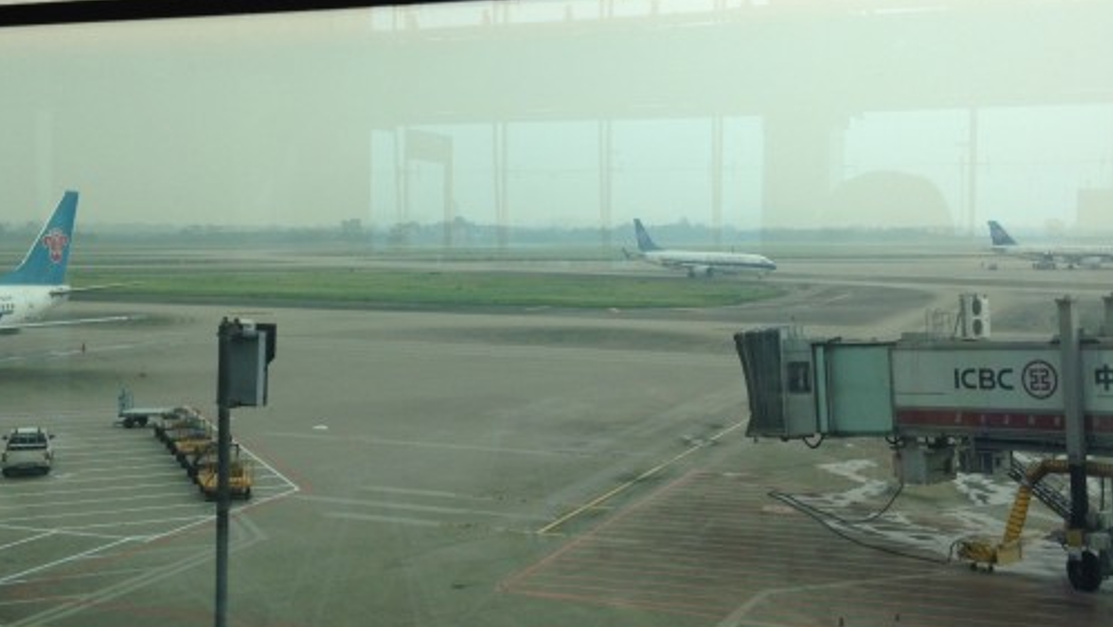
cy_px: 270
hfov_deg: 42.0
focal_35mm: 49
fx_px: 1446
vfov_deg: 24.4
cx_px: 500
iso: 50
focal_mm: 4.12
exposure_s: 1/430
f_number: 2.4
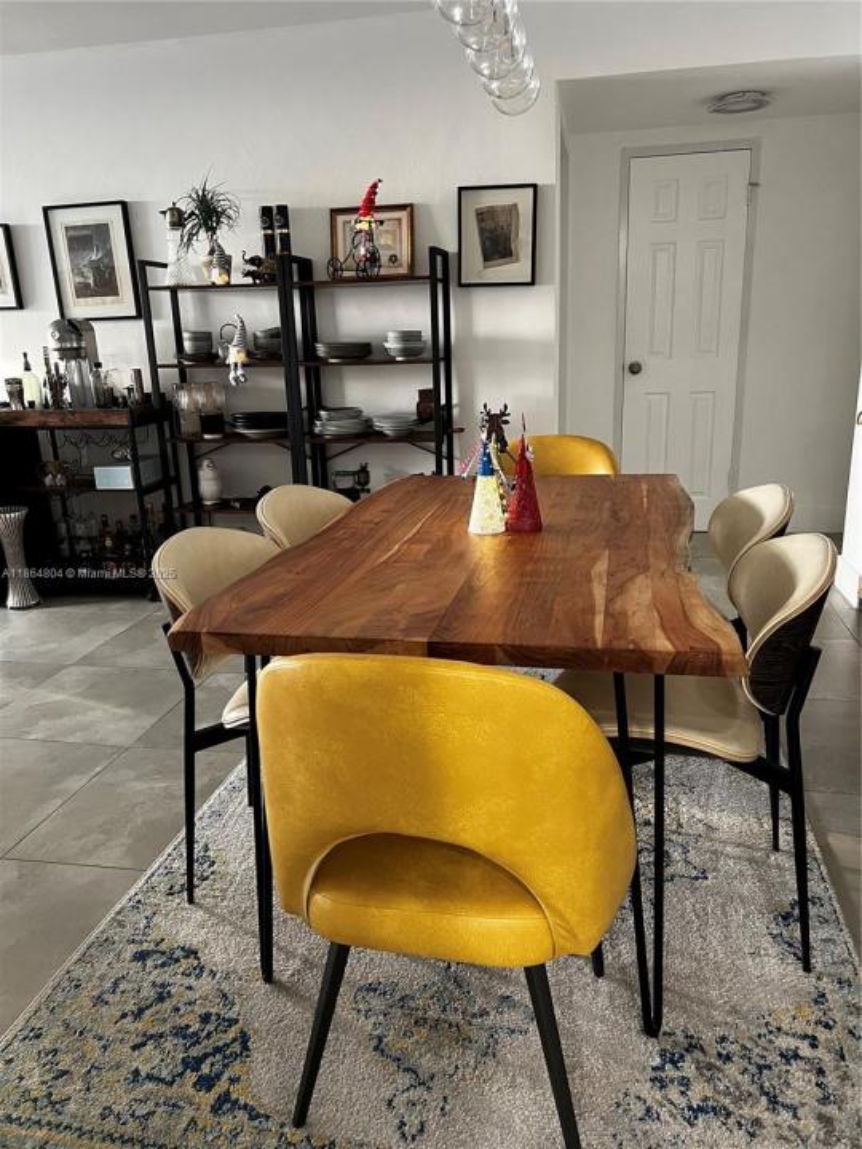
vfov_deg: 67.3
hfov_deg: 53.1
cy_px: 574
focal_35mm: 26
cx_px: 431
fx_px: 863
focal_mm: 5.7
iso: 250
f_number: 1.5
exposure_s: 1/60
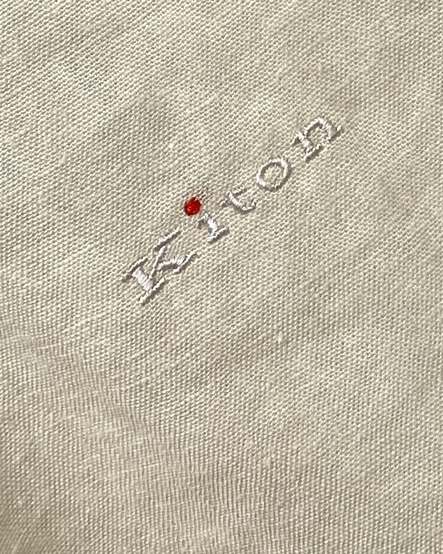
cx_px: 220
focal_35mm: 28
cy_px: 259
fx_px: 459
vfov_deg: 62.2
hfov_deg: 51.5
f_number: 1.8
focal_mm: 4.25
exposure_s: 1/121
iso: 64
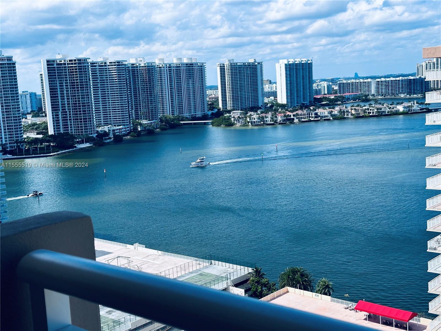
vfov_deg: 30.3
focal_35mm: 48
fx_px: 612
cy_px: 166
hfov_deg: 39.7
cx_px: 220
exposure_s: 1/4566
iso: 64
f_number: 1.78
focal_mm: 6.86
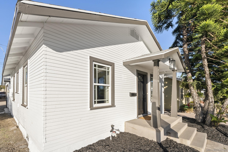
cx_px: 114
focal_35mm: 16
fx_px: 101
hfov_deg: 96.7
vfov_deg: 73.8
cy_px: 76
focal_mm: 16
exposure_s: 1/500
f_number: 9
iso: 400
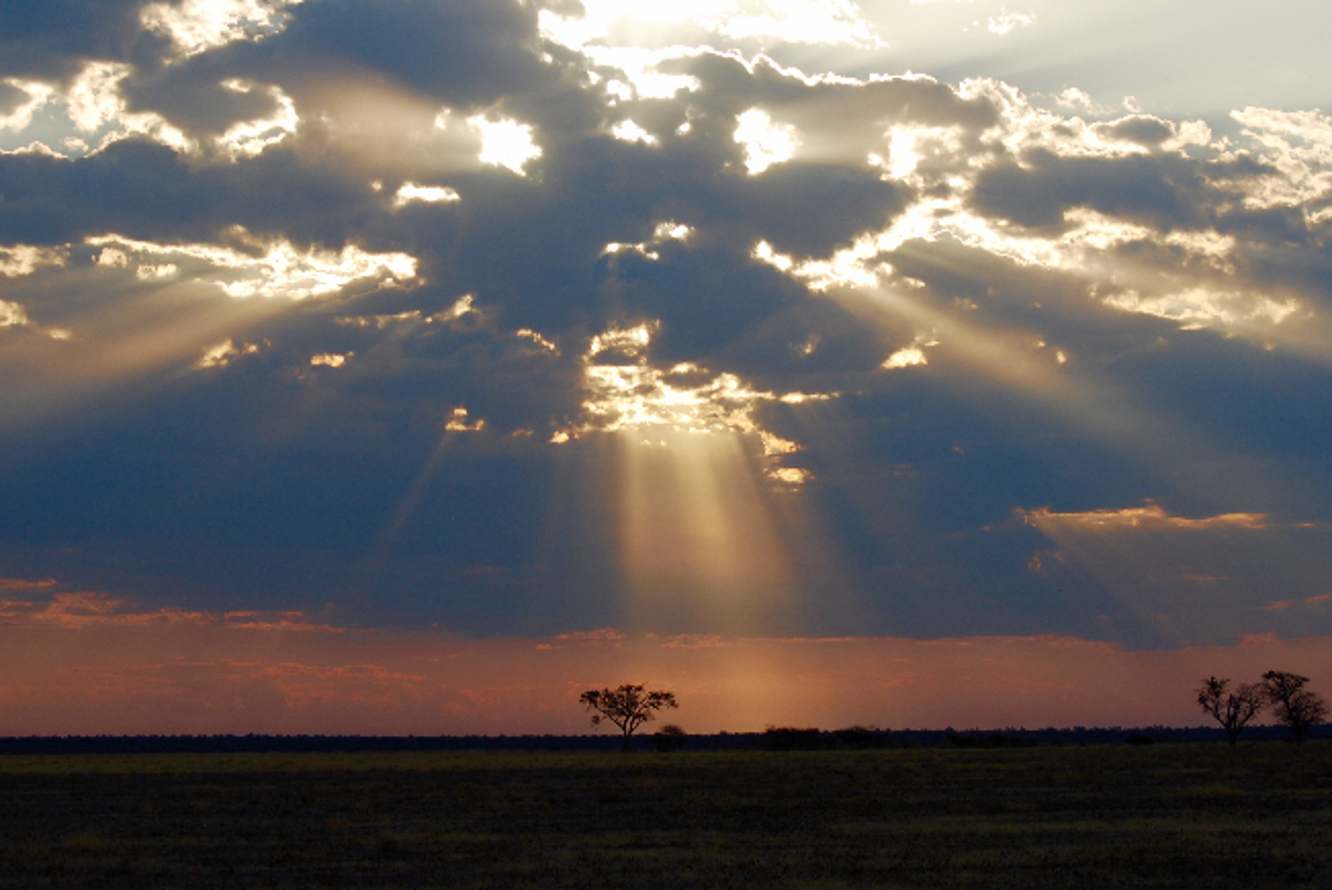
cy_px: 386
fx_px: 4776
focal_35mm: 129
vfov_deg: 10.6
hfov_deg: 15.9
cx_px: 591
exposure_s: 1/640
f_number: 6.3
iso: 100
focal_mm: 70
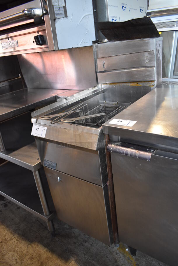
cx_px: 89
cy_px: 133
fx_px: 200
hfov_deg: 48.0
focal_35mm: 27
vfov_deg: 67.3
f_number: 3.5
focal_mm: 18
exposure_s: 1/125
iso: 1100
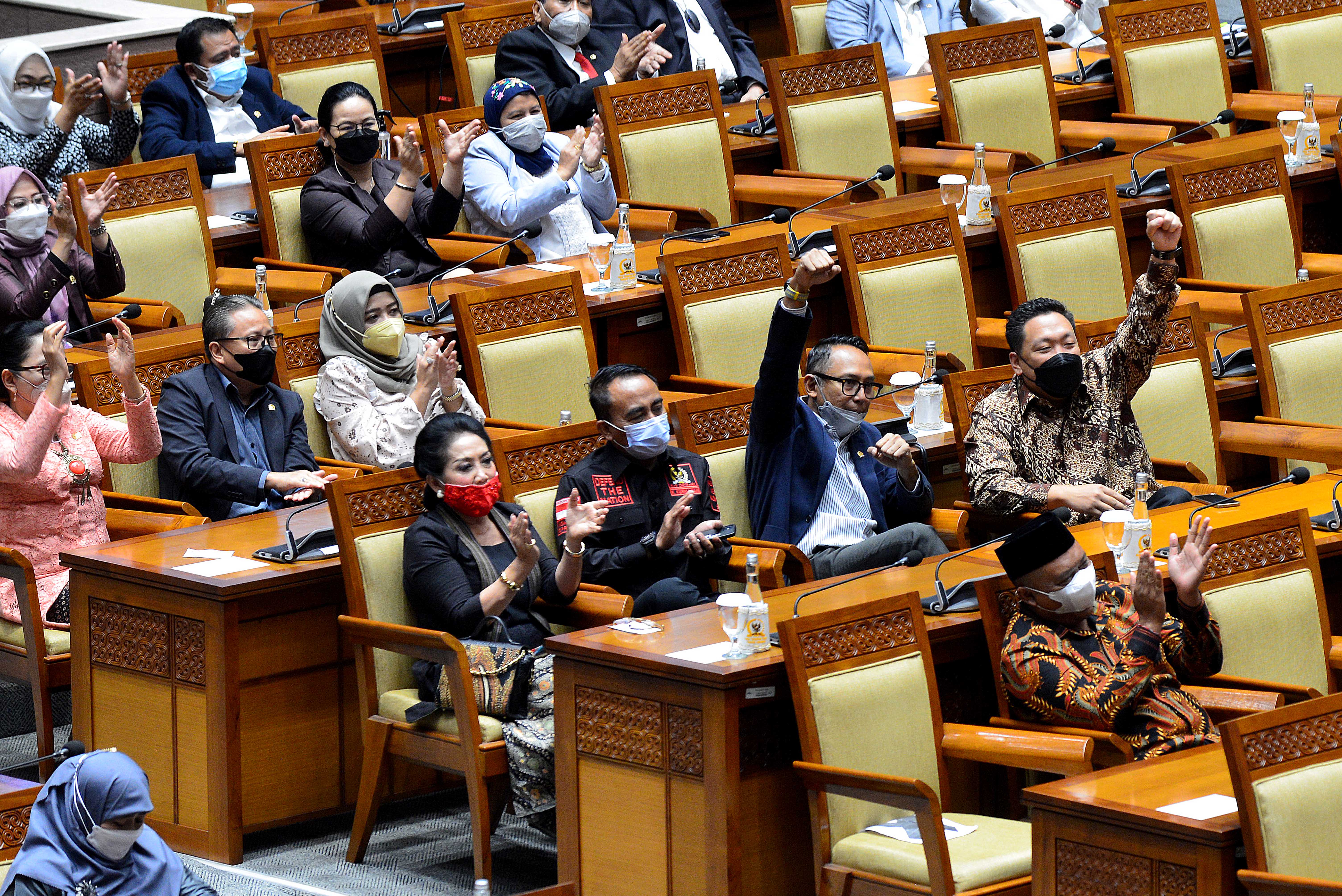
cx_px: 671
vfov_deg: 8.9
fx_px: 5780
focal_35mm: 155
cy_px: 448
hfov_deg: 13.2
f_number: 5.6
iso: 2500
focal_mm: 155
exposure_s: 1/160
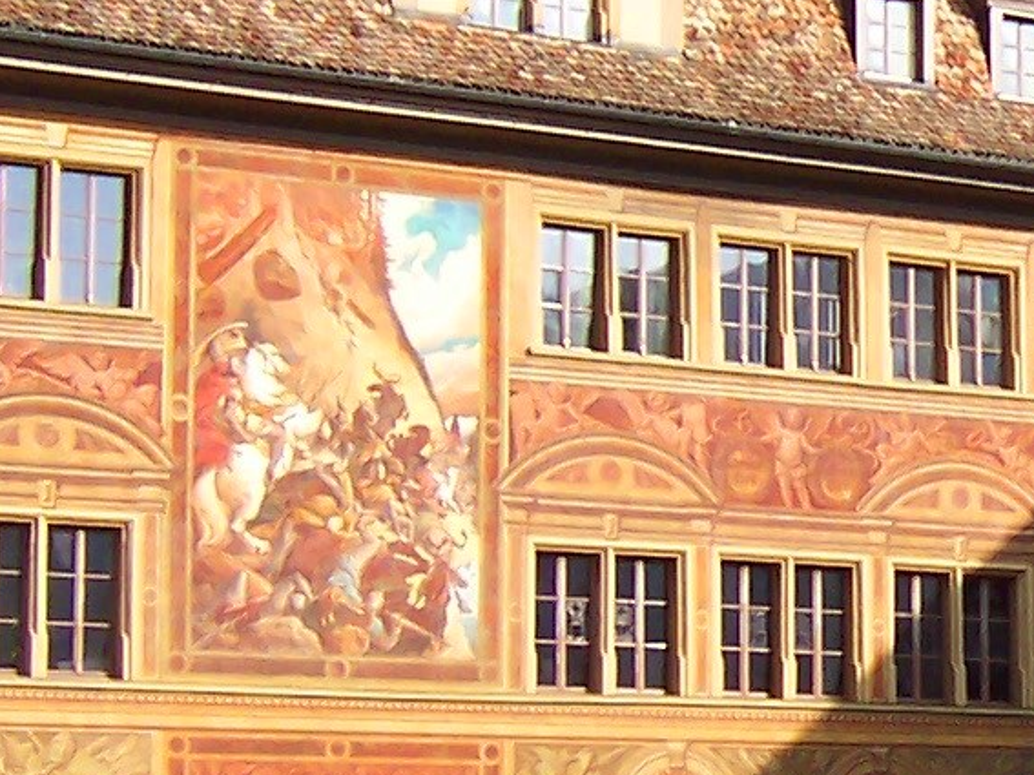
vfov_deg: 11.5
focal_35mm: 129
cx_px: 1484
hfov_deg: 14.4
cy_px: 439
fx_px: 3852
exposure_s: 1/350
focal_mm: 5.6
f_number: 4
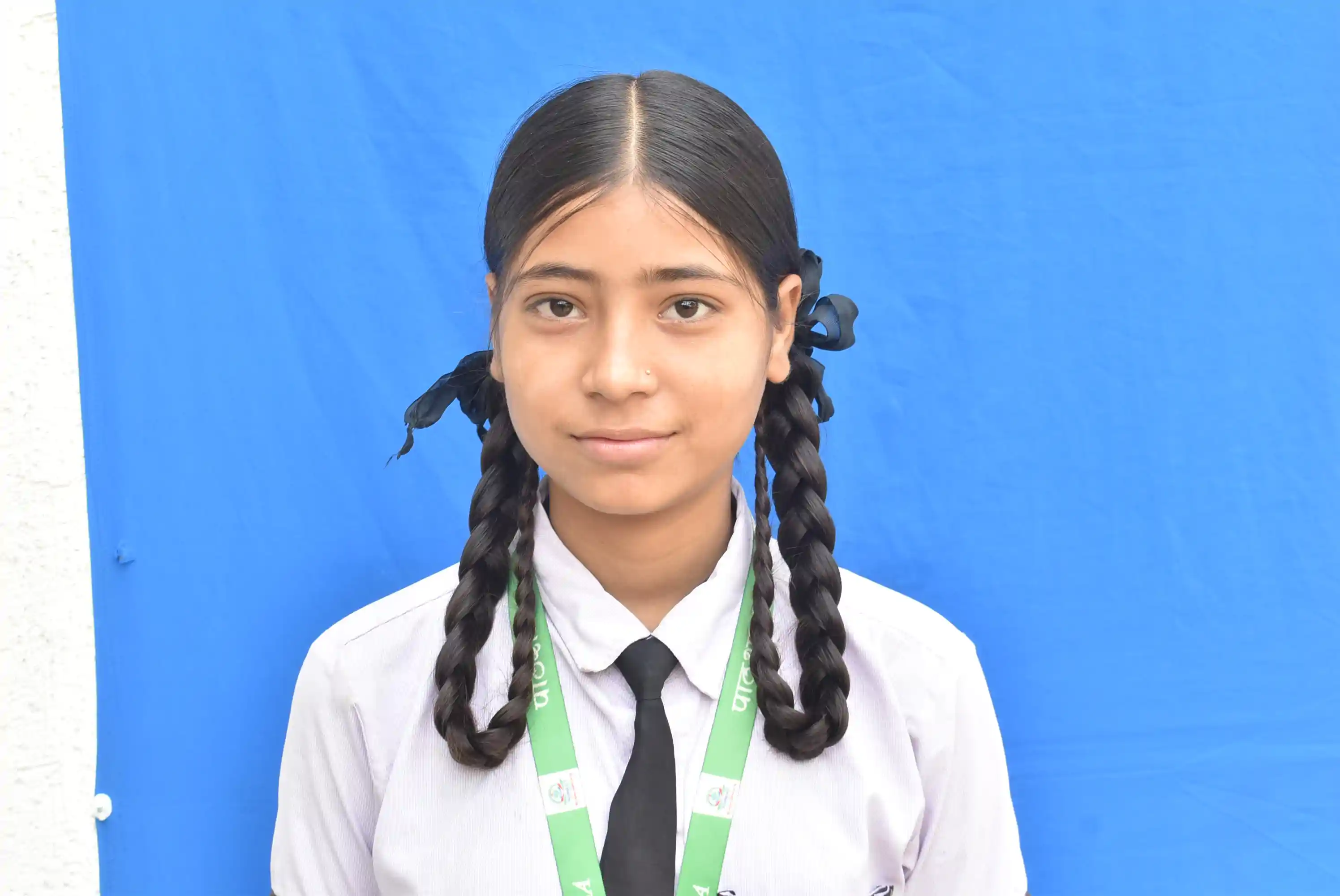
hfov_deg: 29.2
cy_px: 448
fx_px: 2570
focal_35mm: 69
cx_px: 670
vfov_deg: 19.8
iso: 500
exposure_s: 1/60
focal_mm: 46
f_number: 8
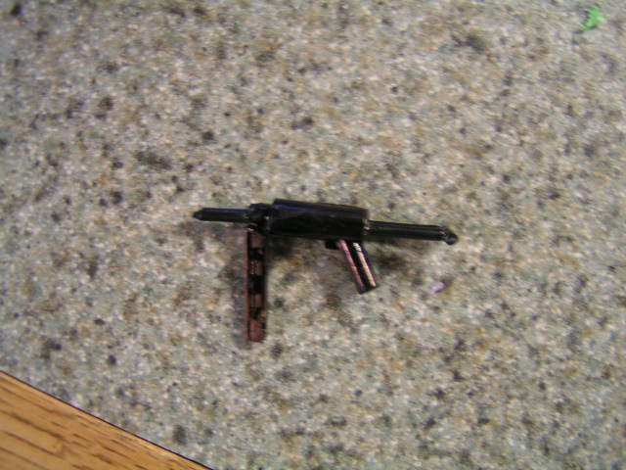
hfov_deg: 49.0
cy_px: 235
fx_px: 687
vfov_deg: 37.7
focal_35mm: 38
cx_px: 313
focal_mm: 5.8
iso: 200
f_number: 2.8
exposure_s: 1/10
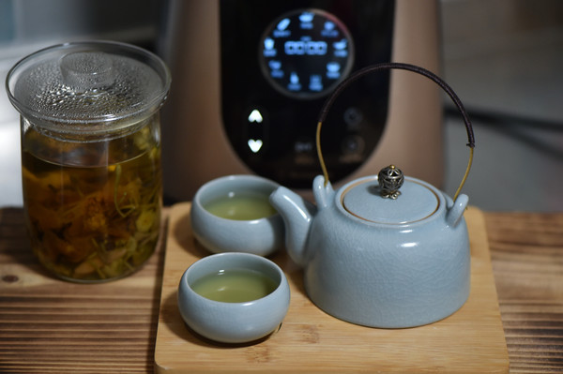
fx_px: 1641
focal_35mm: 105
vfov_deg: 13.0
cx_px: 282
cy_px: 187
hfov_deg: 19.5
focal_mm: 105
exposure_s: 1/100
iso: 1600
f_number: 3.5
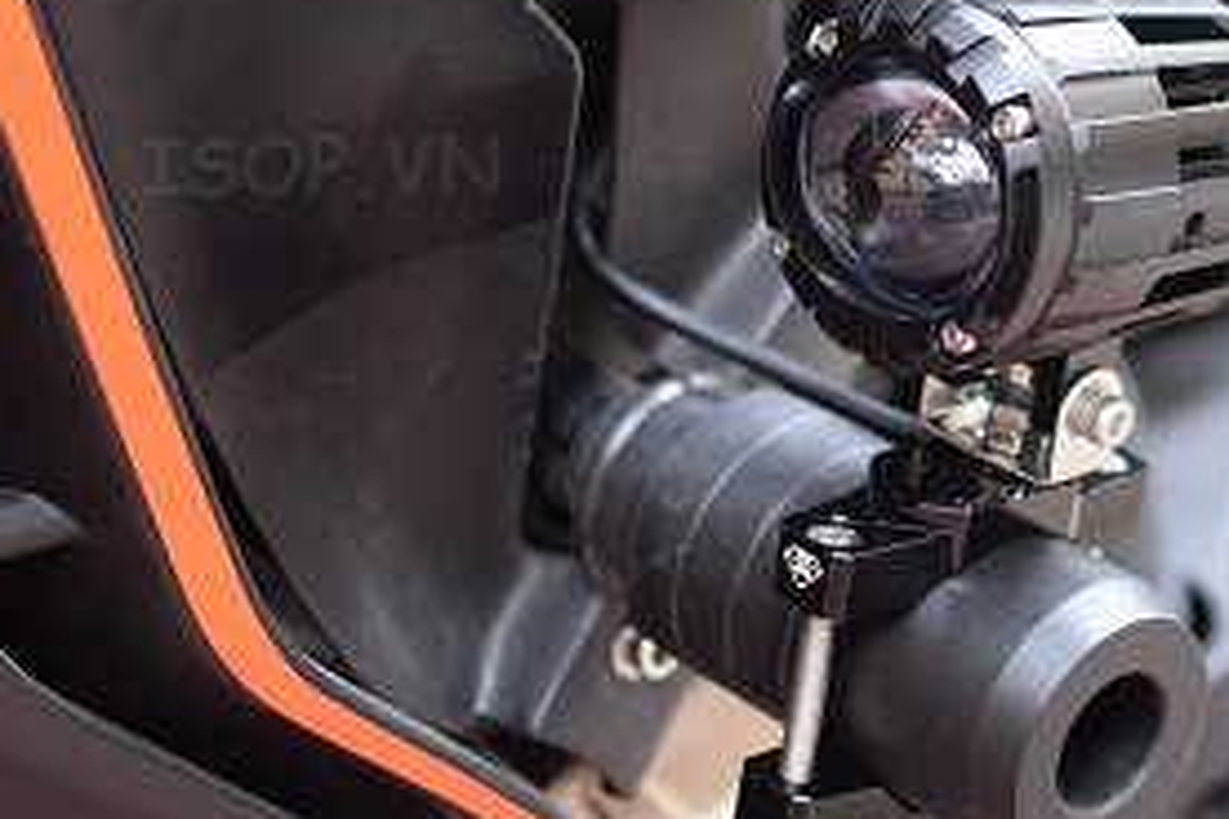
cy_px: 116
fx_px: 4549
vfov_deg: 10.2
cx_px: 989
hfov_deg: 15.3
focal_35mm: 133
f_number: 1.8
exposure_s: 1/25
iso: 200
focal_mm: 35
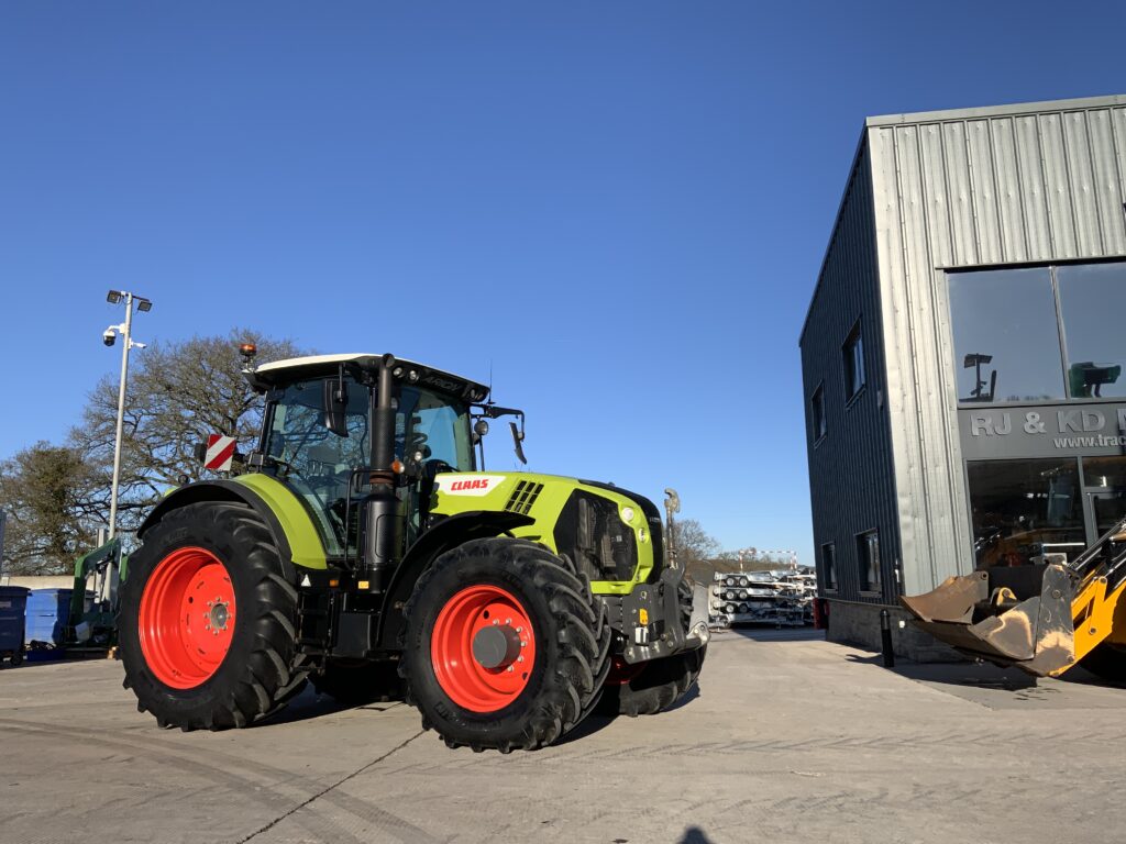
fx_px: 943
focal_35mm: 29
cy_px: 422
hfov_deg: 61.7
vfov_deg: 48.2
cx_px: 563
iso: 16
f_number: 1.8
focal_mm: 3
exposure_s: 1/2227
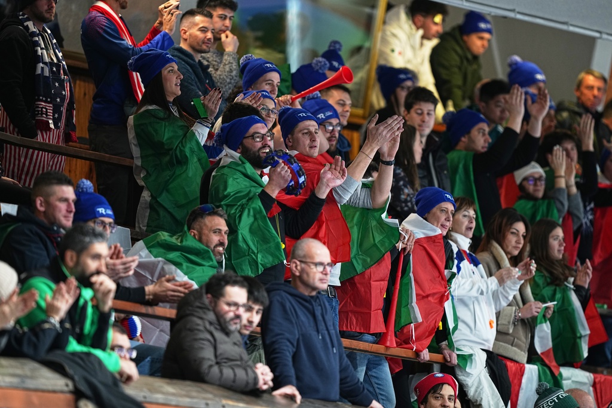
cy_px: 204
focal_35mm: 400
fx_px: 6800
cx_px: 306
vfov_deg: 3.4
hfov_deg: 5.2
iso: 640
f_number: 3.2
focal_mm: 400
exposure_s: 1/250
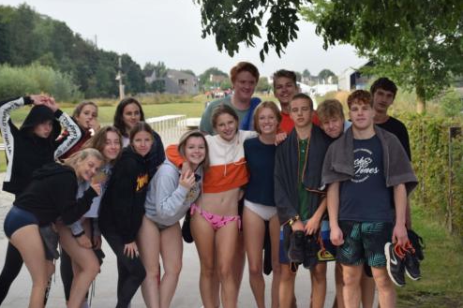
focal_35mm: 76
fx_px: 977
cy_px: 153
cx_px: 230
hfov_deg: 26.7
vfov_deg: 17.9
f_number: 8
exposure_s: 1/250
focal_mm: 50
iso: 280
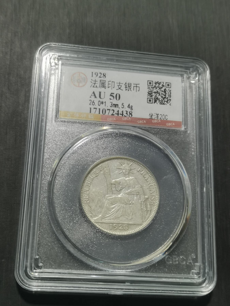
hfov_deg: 30.9
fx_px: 416
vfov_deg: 40.4
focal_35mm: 47
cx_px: 115
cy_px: 153
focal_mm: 5.58
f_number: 1.8
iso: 80
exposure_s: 1/100
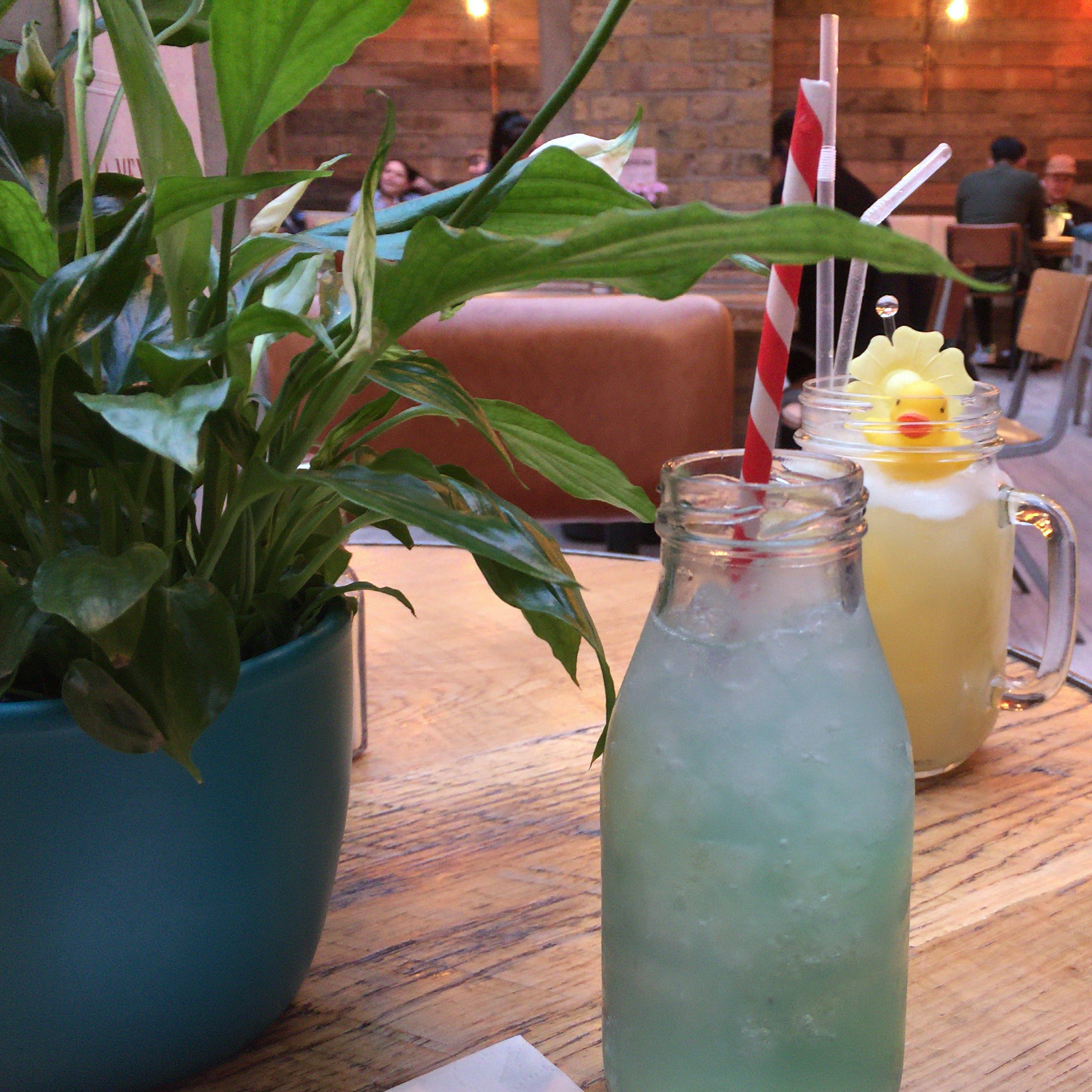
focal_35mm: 38
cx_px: 734
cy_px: 606
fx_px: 1356
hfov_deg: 43.2
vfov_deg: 43.8
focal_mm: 4.15
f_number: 2.2
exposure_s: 1/30
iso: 160
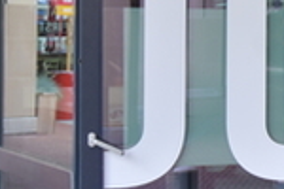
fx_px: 1215
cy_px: 43
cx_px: 596
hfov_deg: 11.7
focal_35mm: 154
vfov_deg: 8.9
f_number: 4.5
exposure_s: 1/125
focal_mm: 24
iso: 250
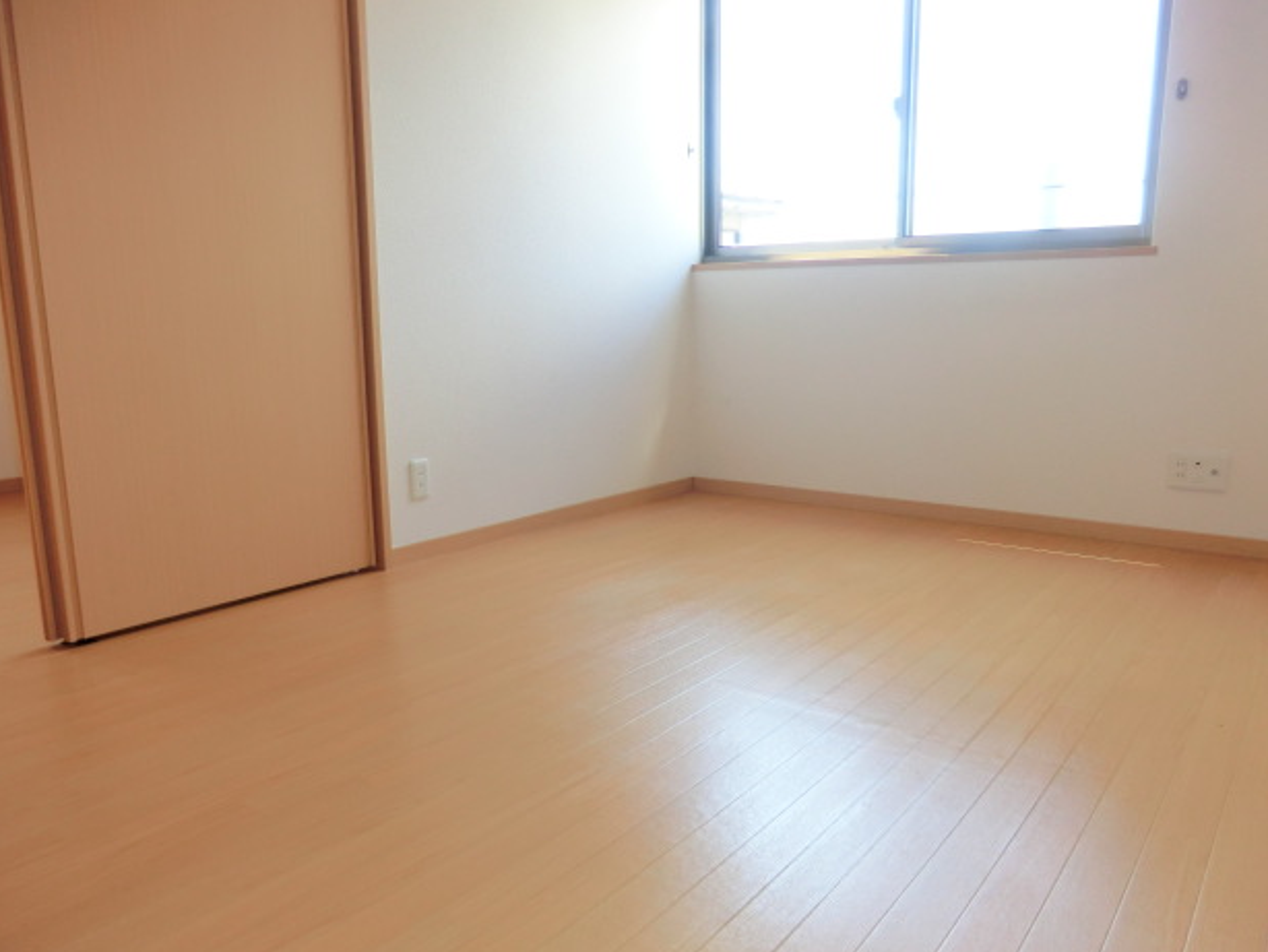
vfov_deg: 54.9
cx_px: 642
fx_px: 916
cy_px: 494
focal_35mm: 25
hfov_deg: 69.4
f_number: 3.2
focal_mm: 4.3
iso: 80
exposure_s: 1/60
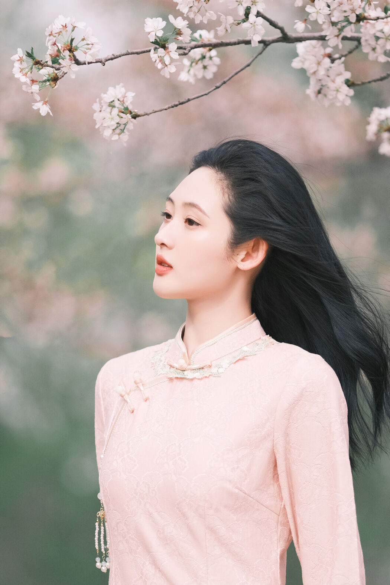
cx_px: 195
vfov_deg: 10.1
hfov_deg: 6.8
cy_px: 292
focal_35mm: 203
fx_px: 3298
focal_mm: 135
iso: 2000
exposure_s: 1/22000
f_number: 2
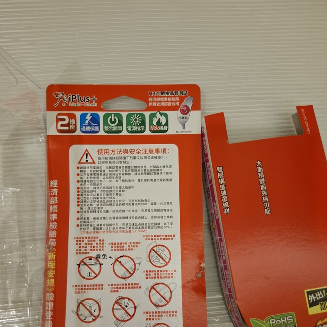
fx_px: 299
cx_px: 161
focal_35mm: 28
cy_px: 213
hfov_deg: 57.3
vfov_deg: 56.3
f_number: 1.8
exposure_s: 1/60
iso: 200
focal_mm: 5.54
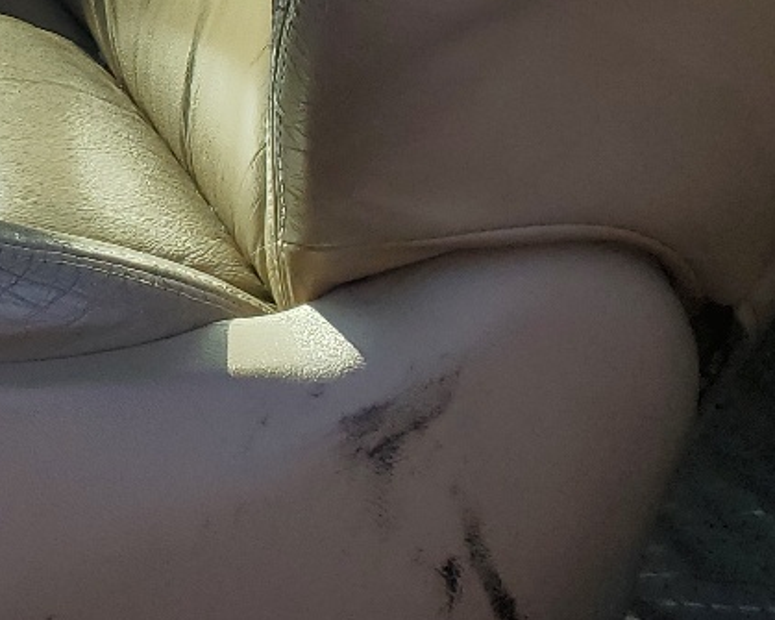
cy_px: -383
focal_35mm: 97
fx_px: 2224
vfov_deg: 14.5
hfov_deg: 16.7
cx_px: -579
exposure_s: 1/833
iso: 50
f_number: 1.5
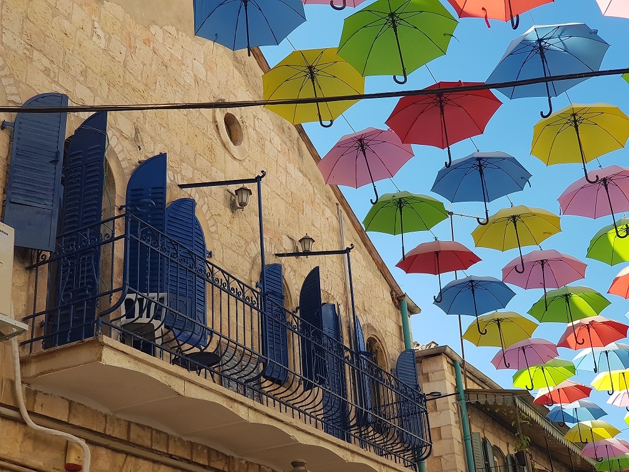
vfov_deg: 28.0
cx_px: 314
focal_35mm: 52
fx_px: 945
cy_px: 236
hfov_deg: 36.8
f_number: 2.4
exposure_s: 1/353
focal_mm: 6
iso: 25
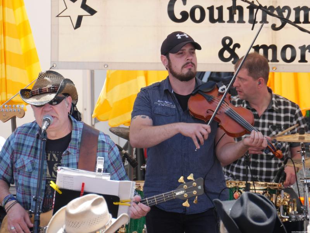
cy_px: 116
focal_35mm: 262
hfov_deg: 7.6
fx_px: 2346
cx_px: 155
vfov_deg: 5.7
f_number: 5.8
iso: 250
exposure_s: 1/250
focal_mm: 131
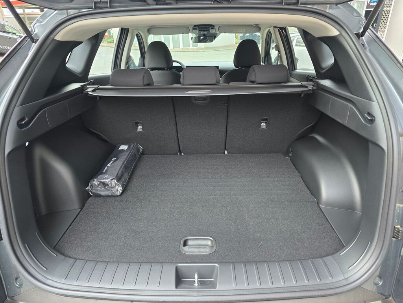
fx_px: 268
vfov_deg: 58.9
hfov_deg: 73.9
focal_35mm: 23
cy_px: 152
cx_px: 202
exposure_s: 1/180
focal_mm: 6.3
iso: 160
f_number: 1.7
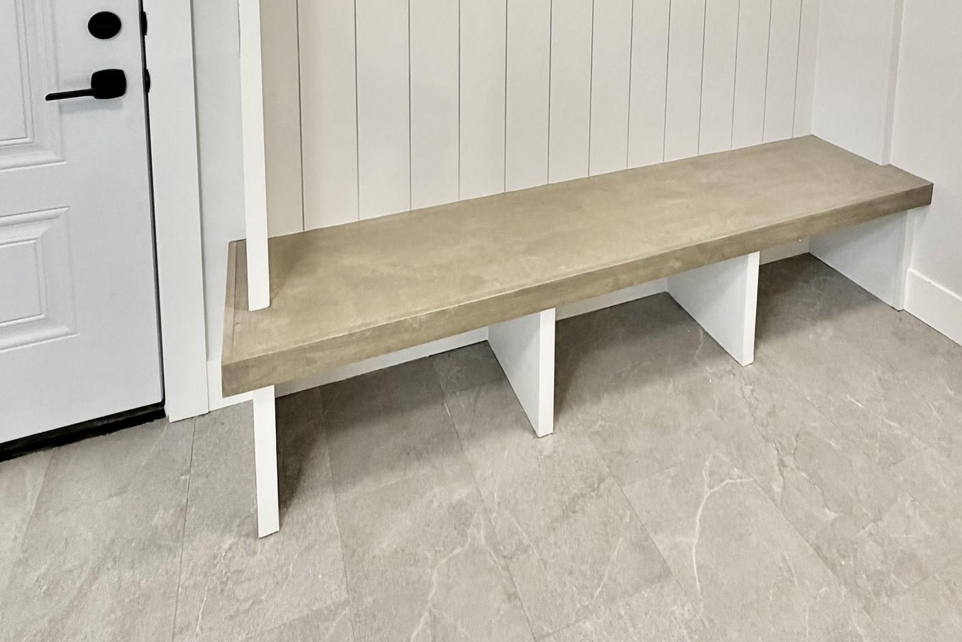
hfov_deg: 73.6
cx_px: 526
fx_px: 641
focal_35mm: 24
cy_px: -30
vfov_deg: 43.6
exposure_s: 1/60
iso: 200
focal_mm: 2.22
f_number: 2.2
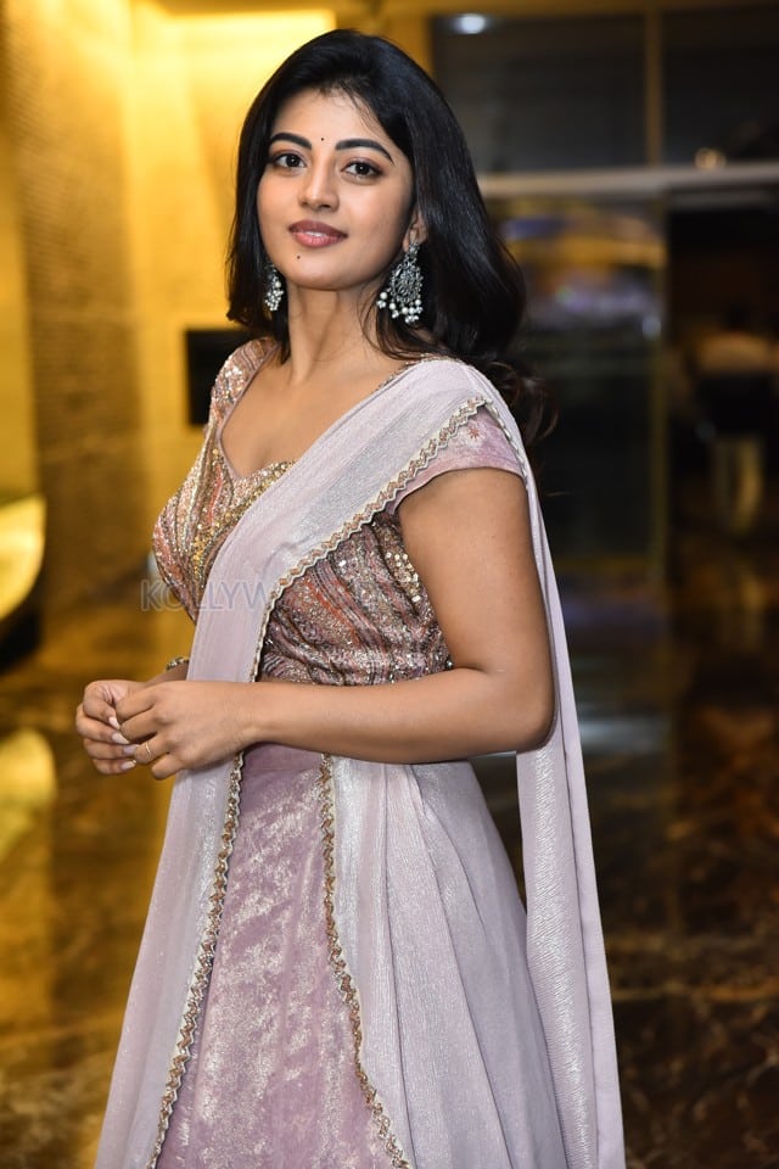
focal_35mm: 105
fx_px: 3408
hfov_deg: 13.0
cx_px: 390
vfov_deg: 19.5
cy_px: 584
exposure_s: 1/125
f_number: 4.5
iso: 2000
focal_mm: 105
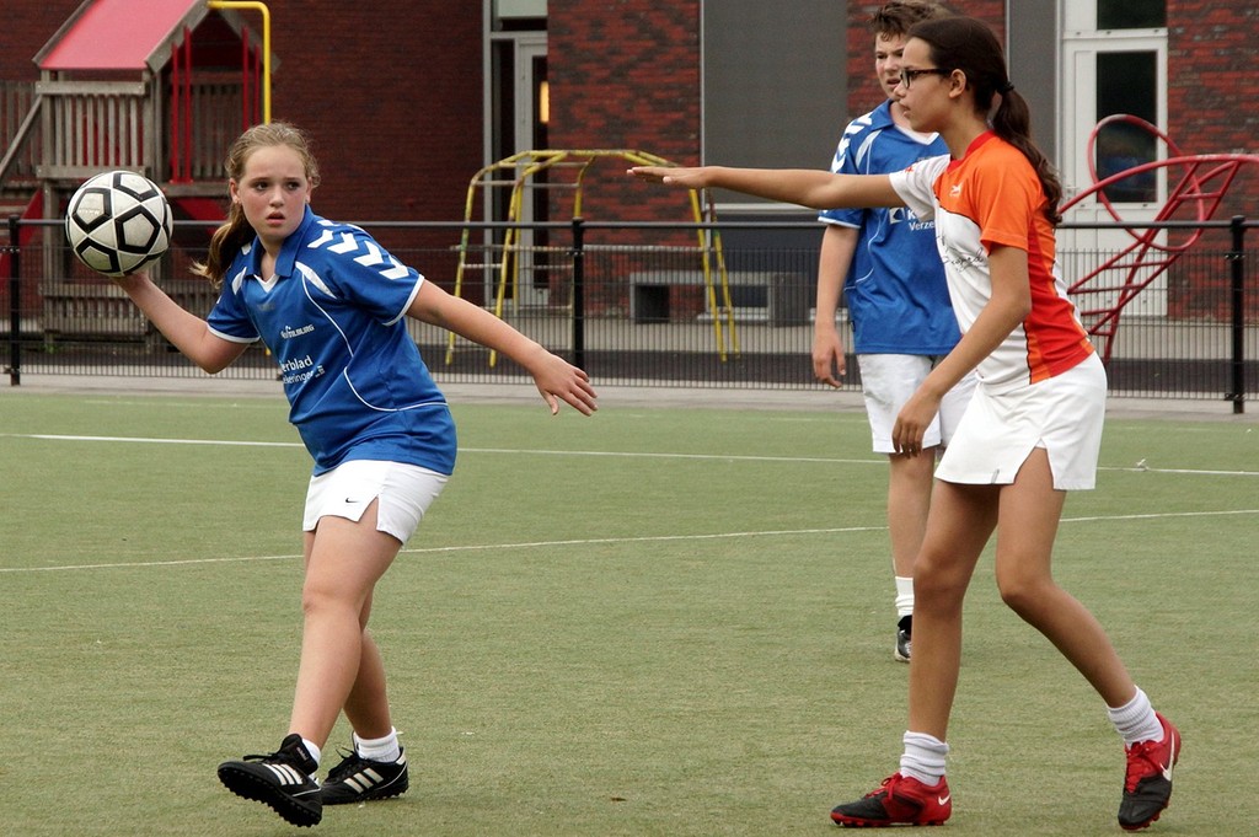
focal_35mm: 165
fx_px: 5766
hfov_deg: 12.5
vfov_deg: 8.3
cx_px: 630
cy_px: 418
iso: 640
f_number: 9
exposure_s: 1/500
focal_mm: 110
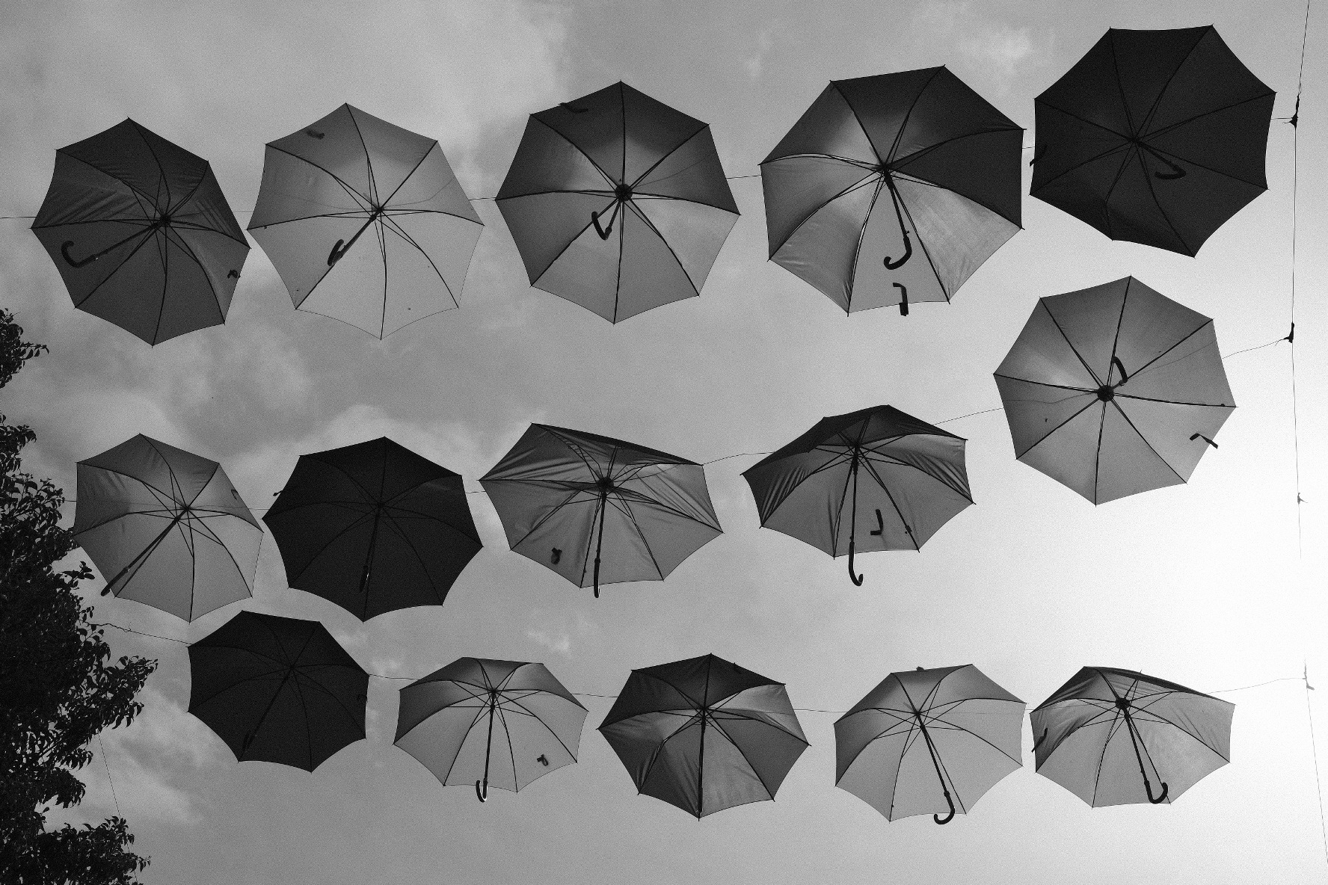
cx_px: 664
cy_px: 442
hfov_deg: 54.4
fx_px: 1291
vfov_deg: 37.9
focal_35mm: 35
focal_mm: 23
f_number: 10
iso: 400
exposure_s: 1/1900
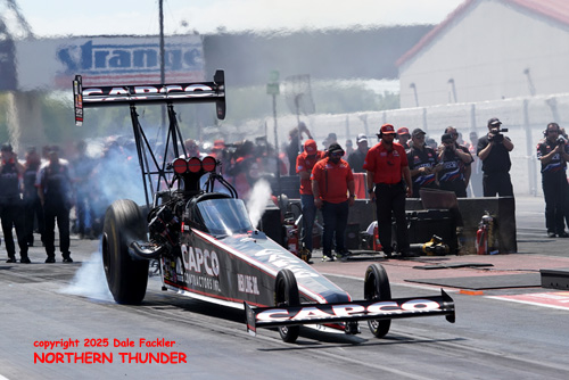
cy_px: 190
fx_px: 2847
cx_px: 284
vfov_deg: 7.6
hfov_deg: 11.4
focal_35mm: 180
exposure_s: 1/1000
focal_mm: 120
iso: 320
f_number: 6.3
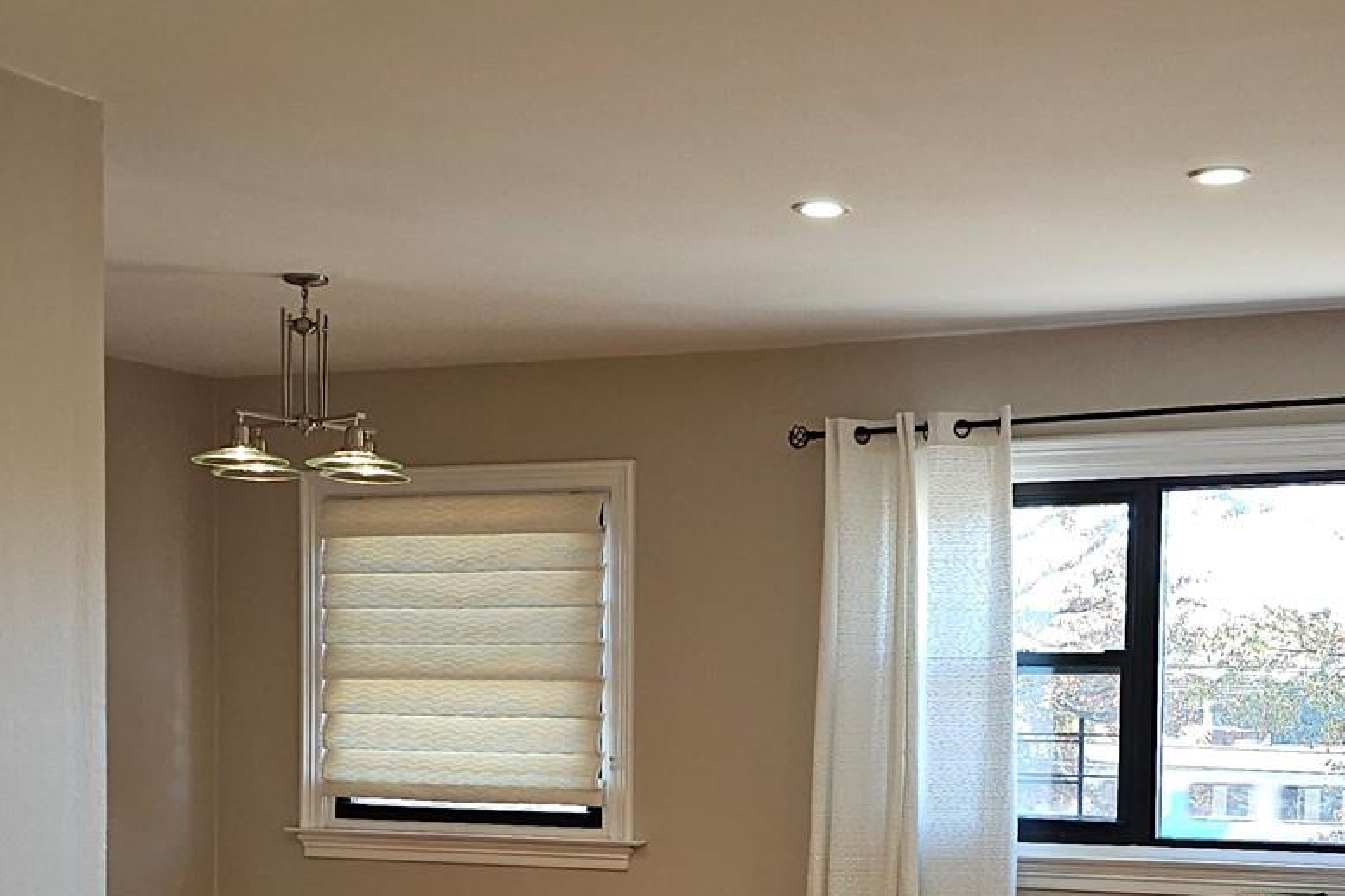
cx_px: 719
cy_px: 790
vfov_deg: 21.1
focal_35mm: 63
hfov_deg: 31.9
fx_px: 2353
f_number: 1.7
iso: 64
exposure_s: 1/60
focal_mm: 6.3
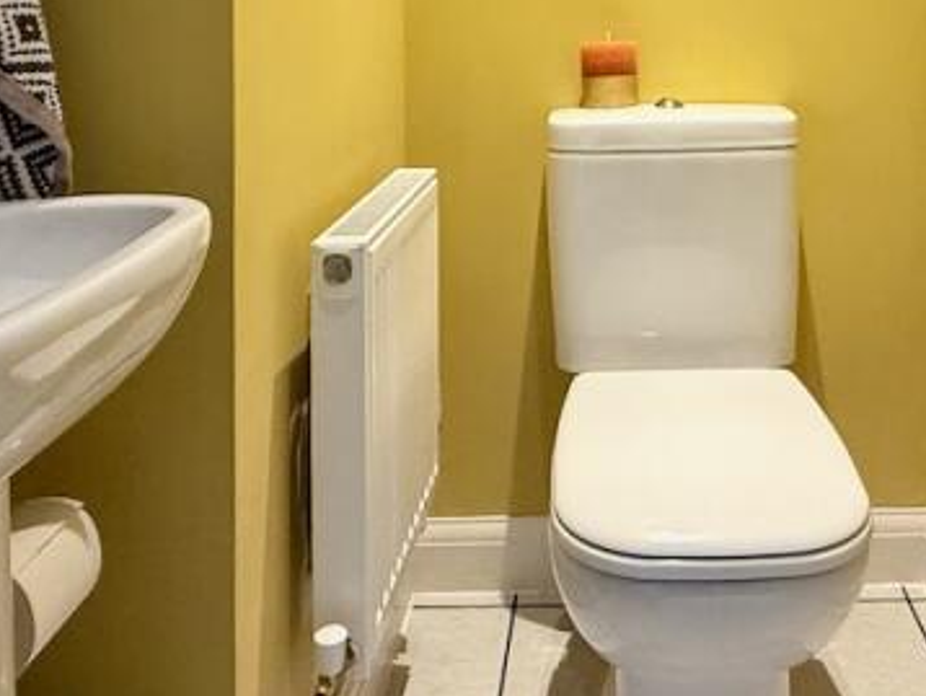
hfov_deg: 45.8
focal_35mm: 40
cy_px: -21
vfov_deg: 32.7
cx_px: 641
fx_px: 1071
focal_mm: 2.22
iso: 320
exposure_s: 1/100
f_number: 2.2
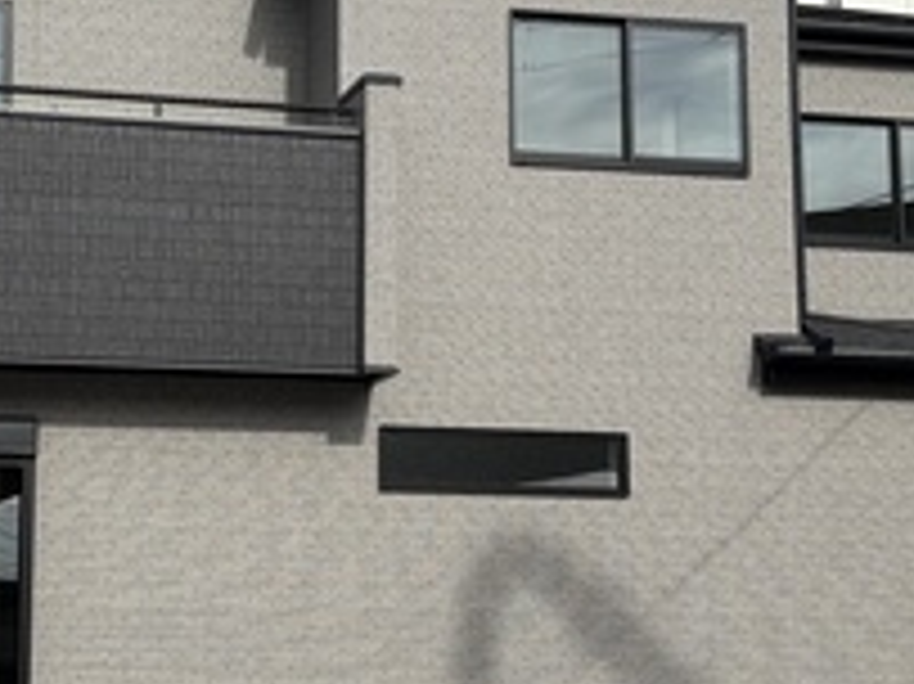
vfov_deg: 18.0
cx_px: 293
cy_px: 356
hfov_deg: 23.7
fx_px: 2164
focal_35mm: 82
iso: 50
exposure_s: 1/3413
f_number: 1.6
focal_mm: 5.96
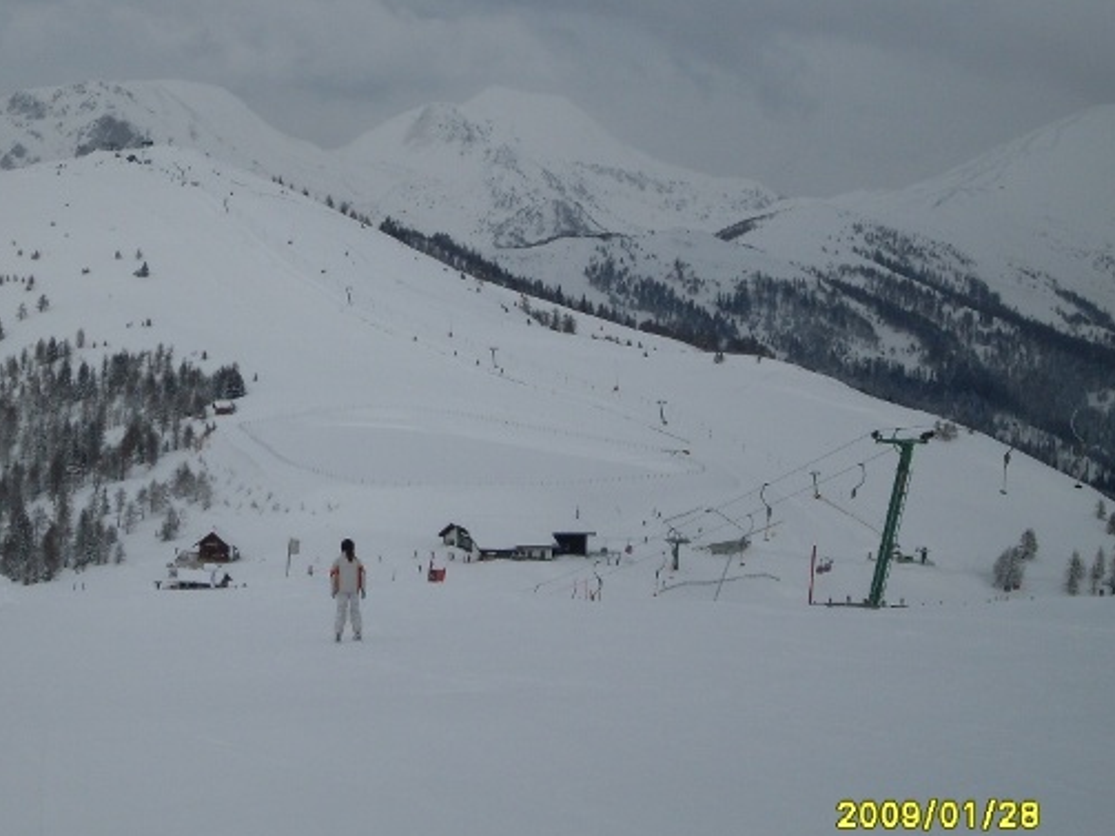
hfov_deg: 19.0
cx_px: 410
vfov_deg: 14.4
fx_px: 3317
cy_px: 386
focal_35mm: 103
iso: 80
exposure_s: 1/1500
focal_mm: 13.5
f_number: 4
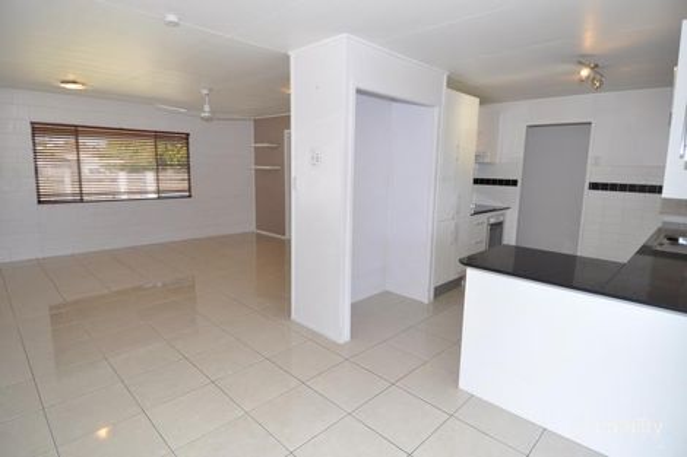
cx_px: 344
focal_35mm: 18
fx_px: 343
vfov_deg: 67.3
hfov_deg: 90.0
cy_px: 228
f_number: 5
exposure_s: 1/100
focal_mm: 12
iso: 400
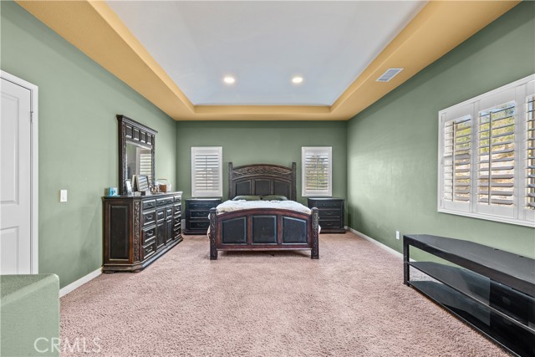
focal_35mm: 15
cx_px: 268
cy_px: 178
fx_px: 223
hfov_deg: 100.4
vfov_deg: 77.4
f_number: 9
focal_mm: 15
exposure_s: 3.2
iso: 250
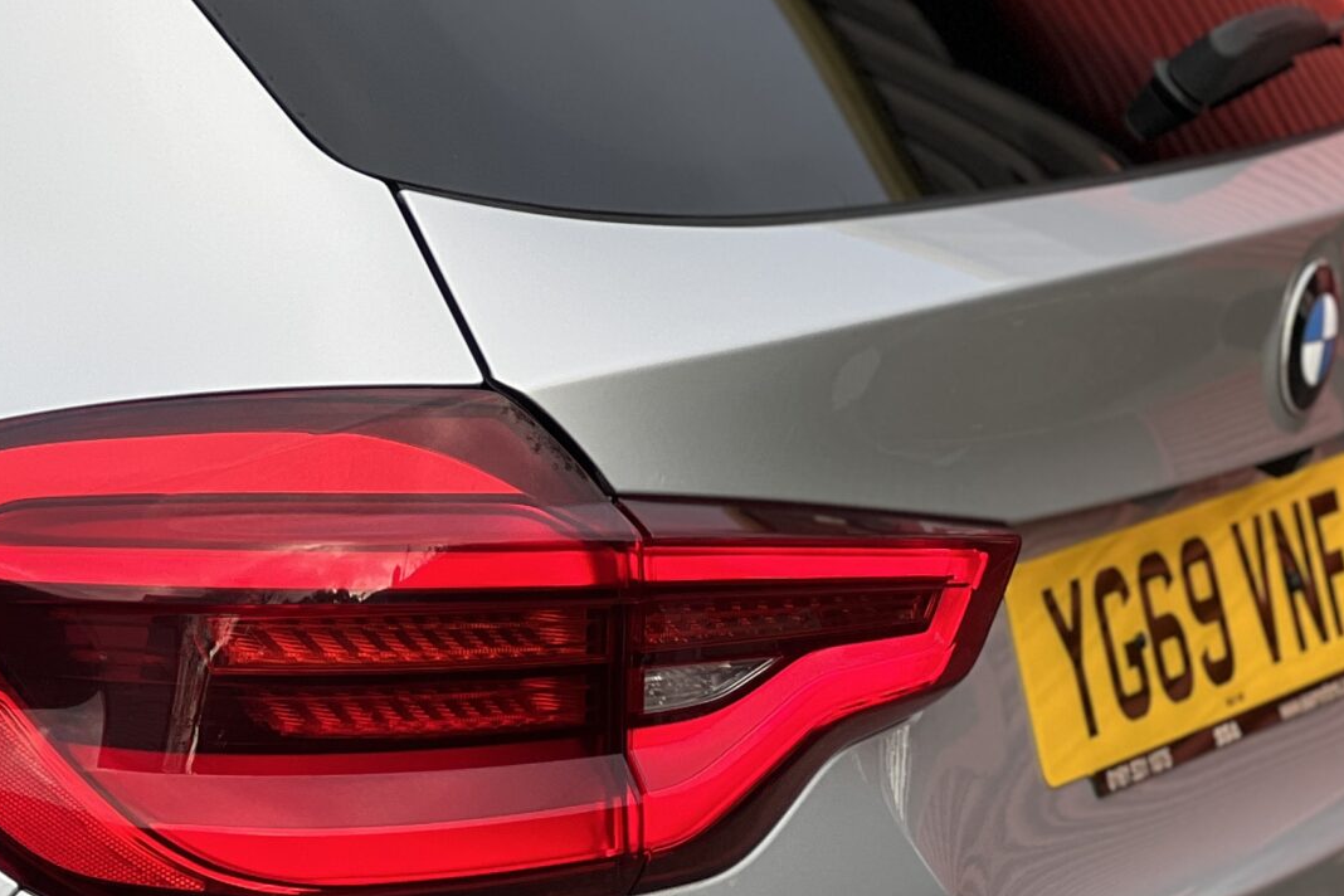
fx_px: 7167
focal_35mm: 192
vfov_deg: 7.1
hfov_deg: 10.7
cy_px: 201
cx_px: 389
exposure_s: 1/121
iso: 32
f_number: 2.8
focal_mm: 9
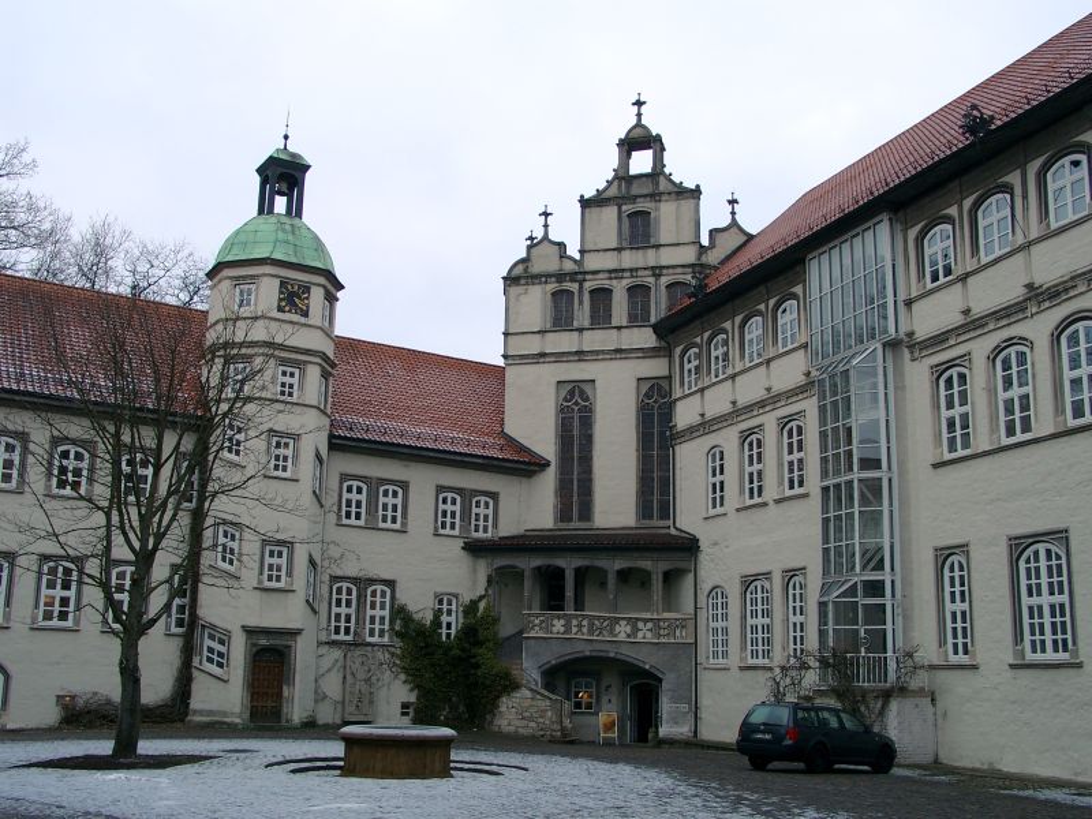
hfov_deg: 50.1
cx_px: 546
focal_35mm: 37
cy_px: 410
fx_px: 1167
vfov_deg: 38.7
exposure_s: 1/68.8
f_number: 4
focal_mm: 7.69
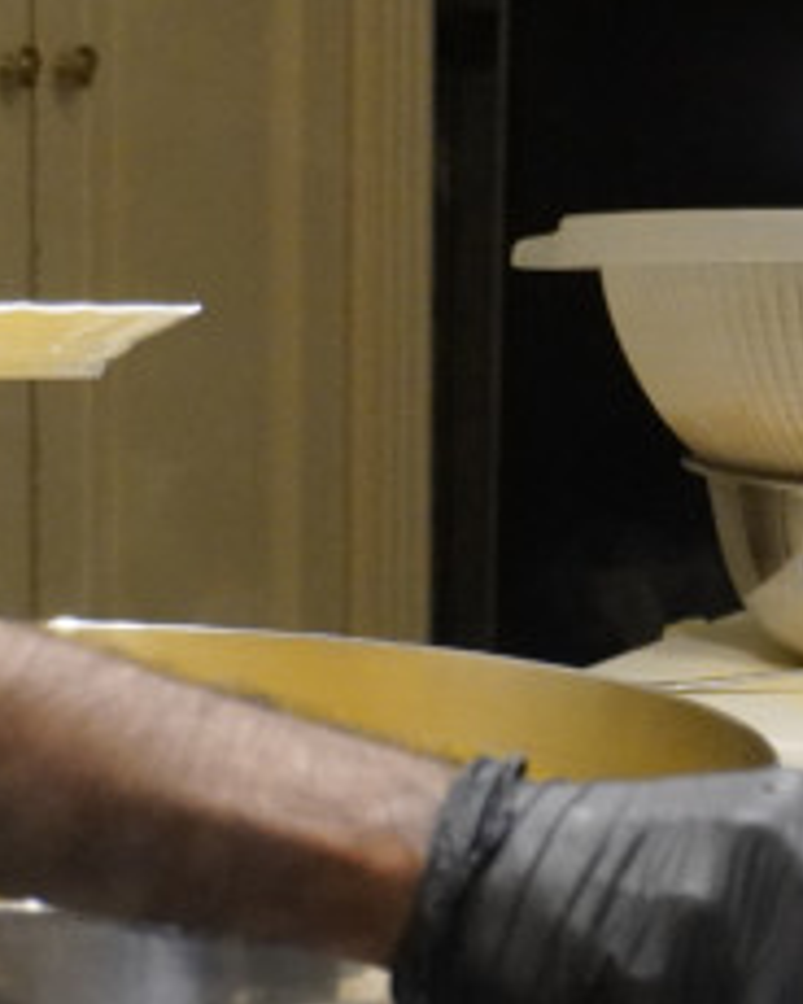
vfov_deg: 9.2
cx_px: 1375
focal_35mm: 211
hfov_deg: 7.2
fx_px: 6257
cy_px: 635
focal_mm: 43
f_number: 5.6
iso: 5000
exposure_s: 1/160
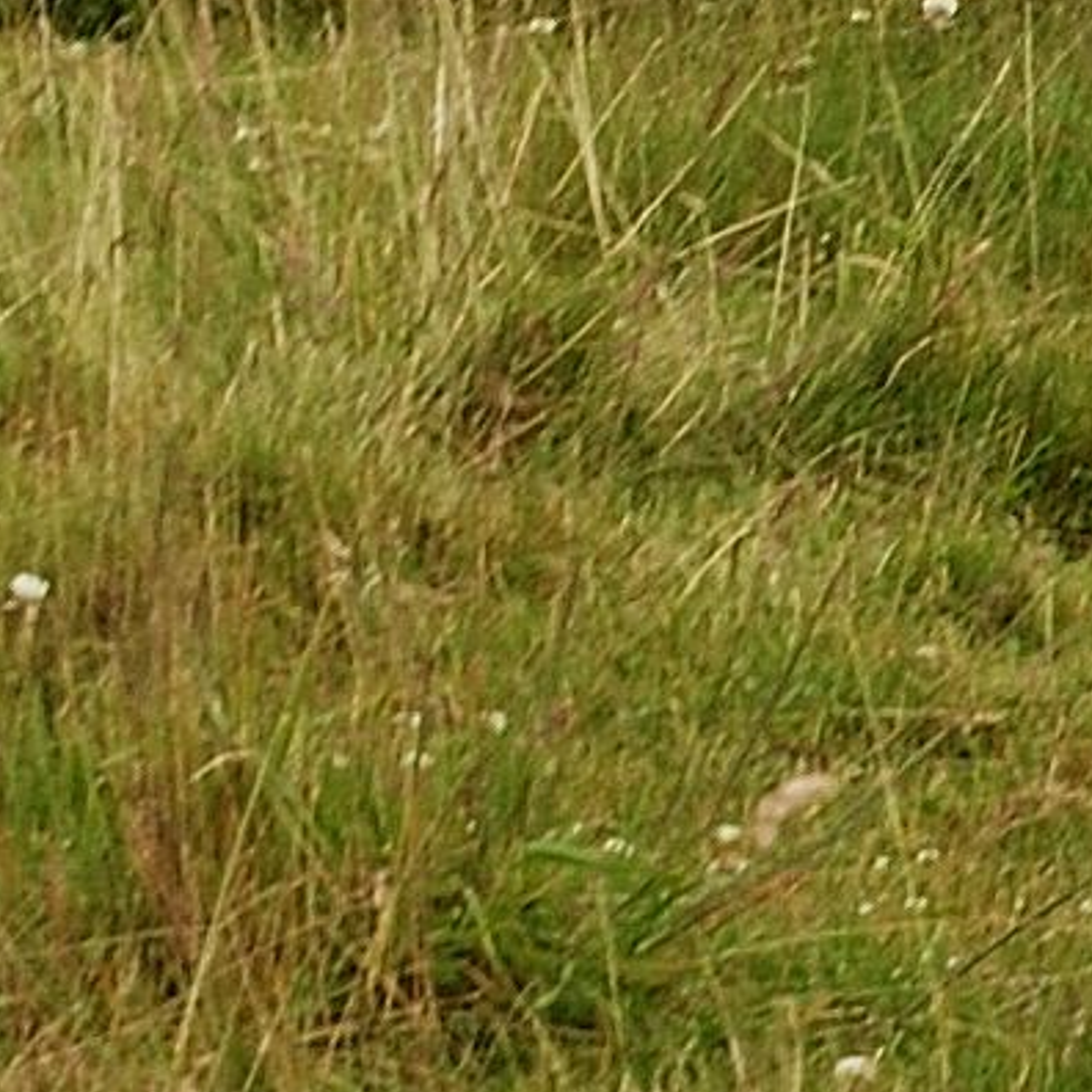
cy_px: -2261
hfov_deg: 1.6
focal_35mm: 1061
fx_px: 37873
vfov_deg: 1.6
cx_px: -1699
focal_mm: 85
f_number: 11
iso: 100
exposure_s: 1/80
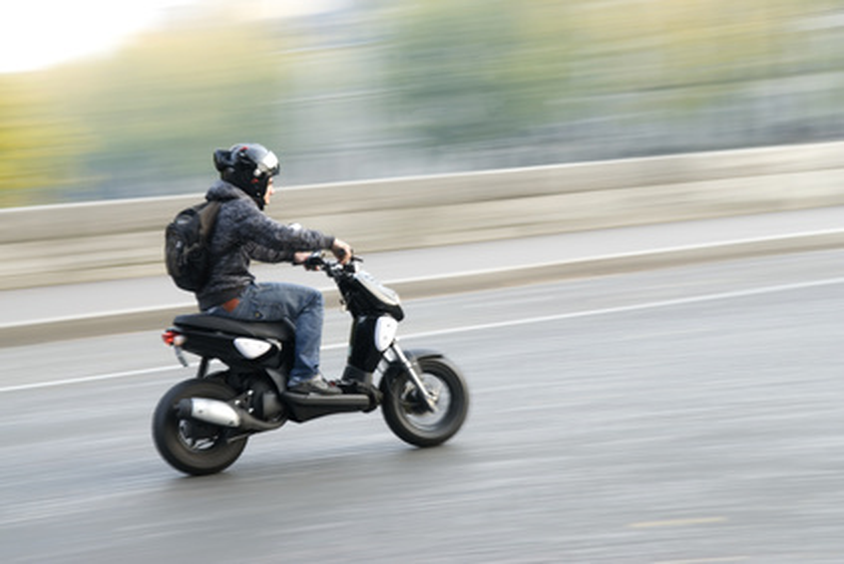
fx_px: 1936
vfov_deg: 16.6
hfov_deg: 24.6
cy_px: 282
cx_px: 422
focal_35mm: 82
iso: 100
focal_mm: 55
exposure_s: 1/20
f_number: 8
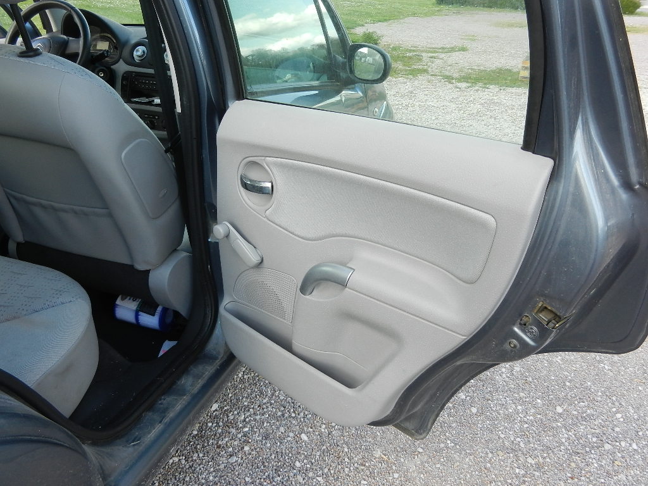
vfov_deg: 48.2
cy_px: 243
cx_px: 324
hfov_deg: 61.7
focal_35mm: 29
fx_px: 543
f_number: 3.6
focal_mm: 5.1
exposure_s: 1/160
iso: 160
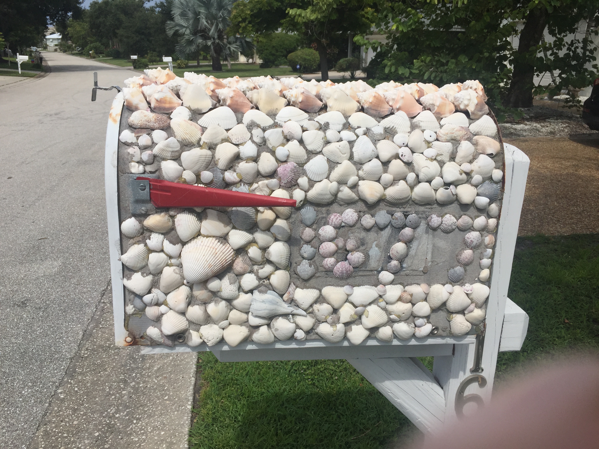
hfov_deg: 61.7
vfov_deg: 48.2
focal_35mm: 29
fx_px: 502
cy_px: 224
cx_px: 300
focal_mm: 4.15
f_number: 2.2
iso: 32
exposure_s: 1/4950
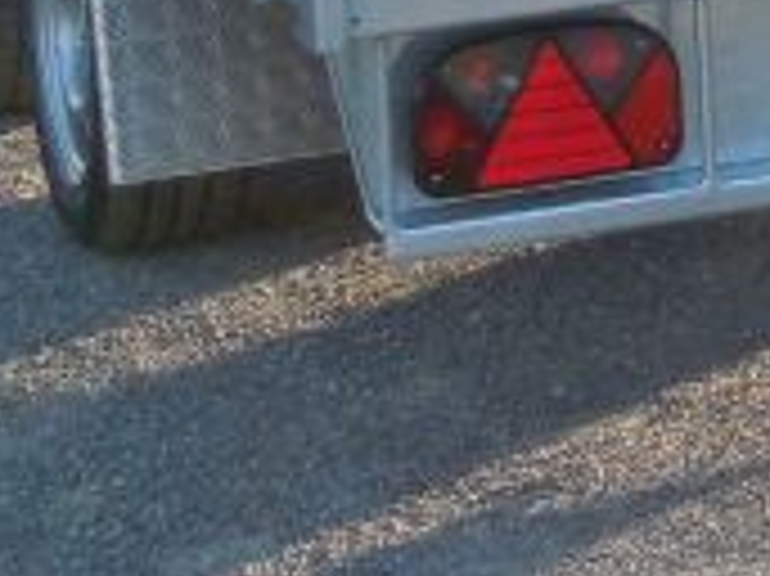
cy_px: -860
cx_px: 1639
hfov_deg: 7.8
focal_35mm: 240
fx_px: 5335
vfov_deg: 5.9
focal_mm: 7.1
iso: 125
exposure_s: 1/200
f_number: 3.6
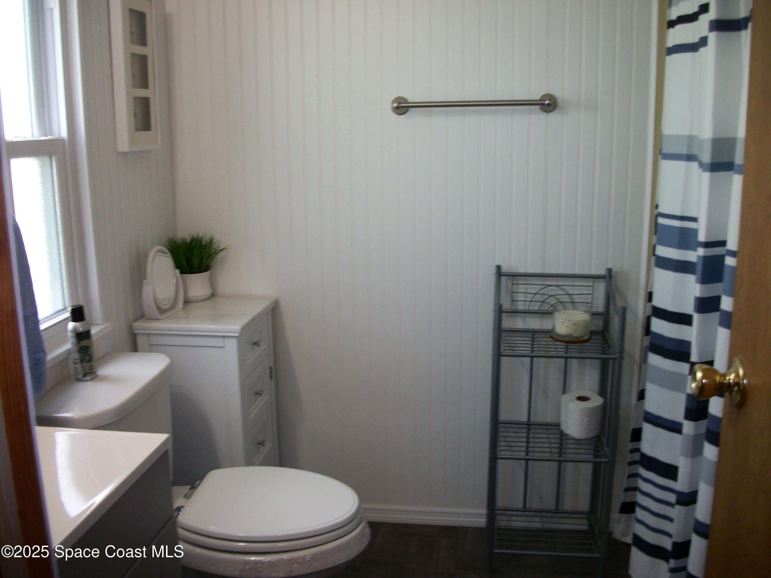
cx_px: 386
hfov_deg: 56.8
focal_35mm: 32
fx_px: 713
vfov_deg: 44.2
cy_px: 289
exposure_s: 1/30
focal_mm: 5.7
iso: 80
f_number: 2.9
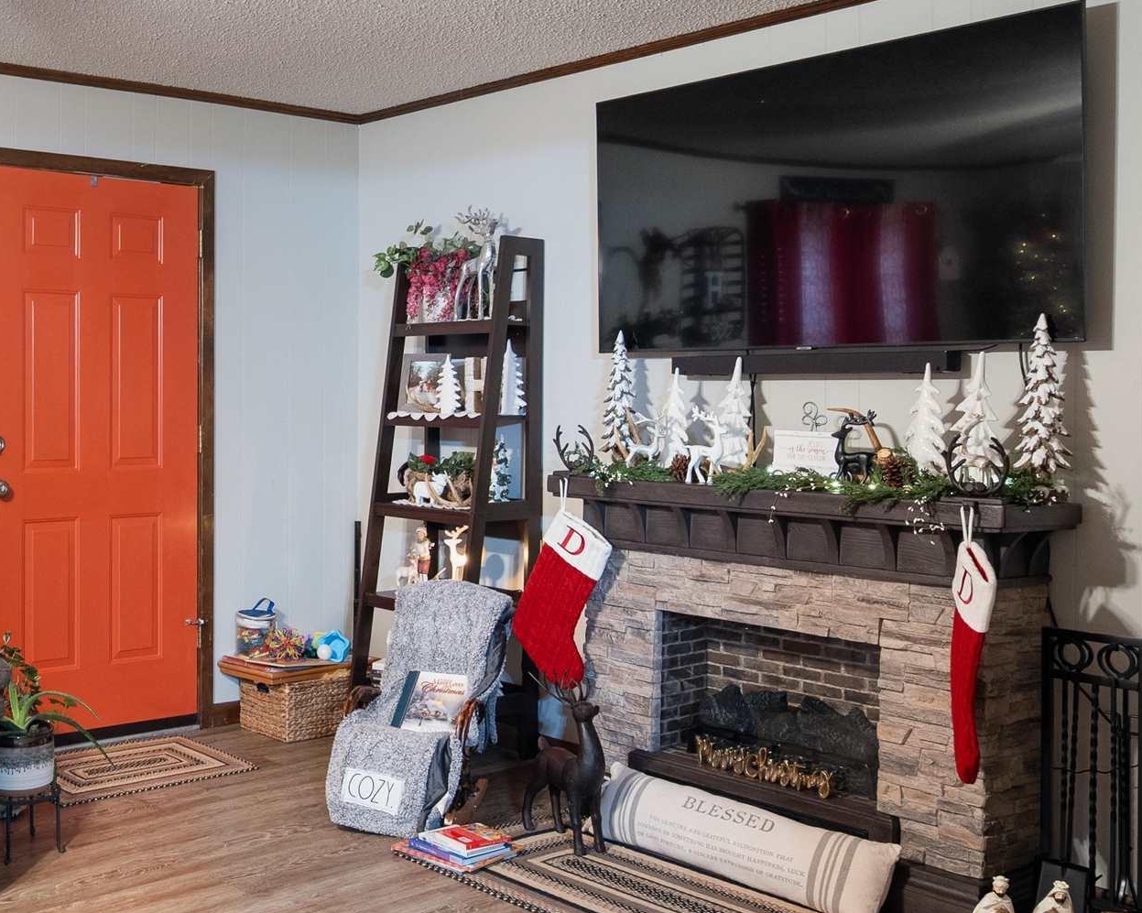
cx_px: 193
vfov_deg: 40.1
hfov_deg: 46.0
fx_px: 1250
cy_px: 453
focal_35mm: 37
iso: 1250
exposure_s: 1/3
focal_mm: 16
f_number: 5.6
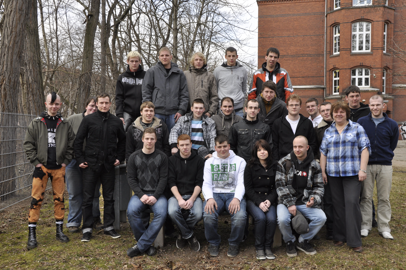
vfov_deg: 39.9
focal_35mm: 33
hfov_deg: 57.3
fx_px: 372
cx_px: 203
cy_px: 135
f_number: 10
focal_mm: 22
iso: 400
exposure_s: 1/200
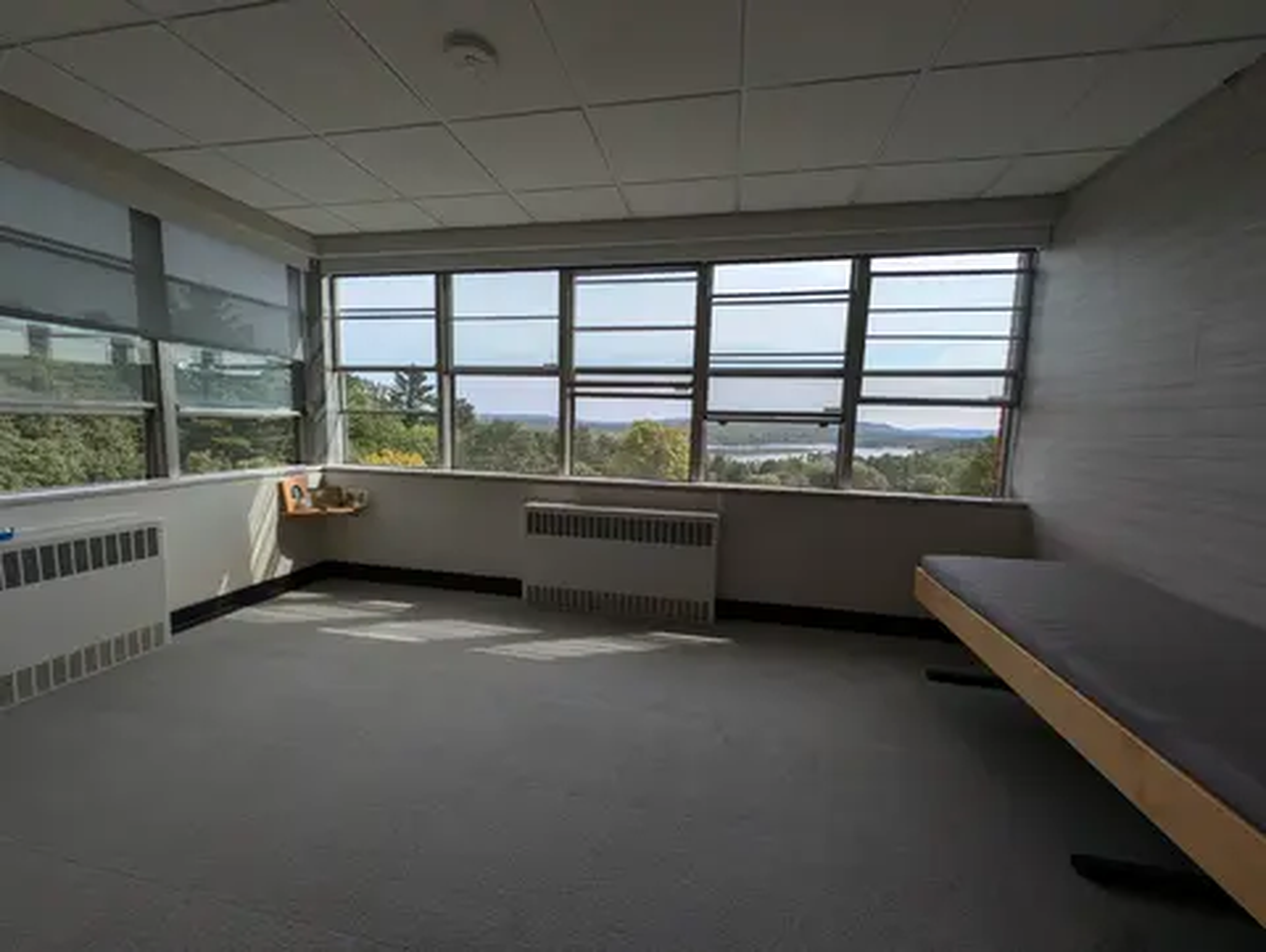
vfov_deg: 94.6
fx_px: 439
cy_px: 476
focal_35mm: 12
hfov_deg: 110.5
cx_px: 633
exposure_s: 1/1437
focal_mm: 2.23
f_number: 1.95
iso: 40
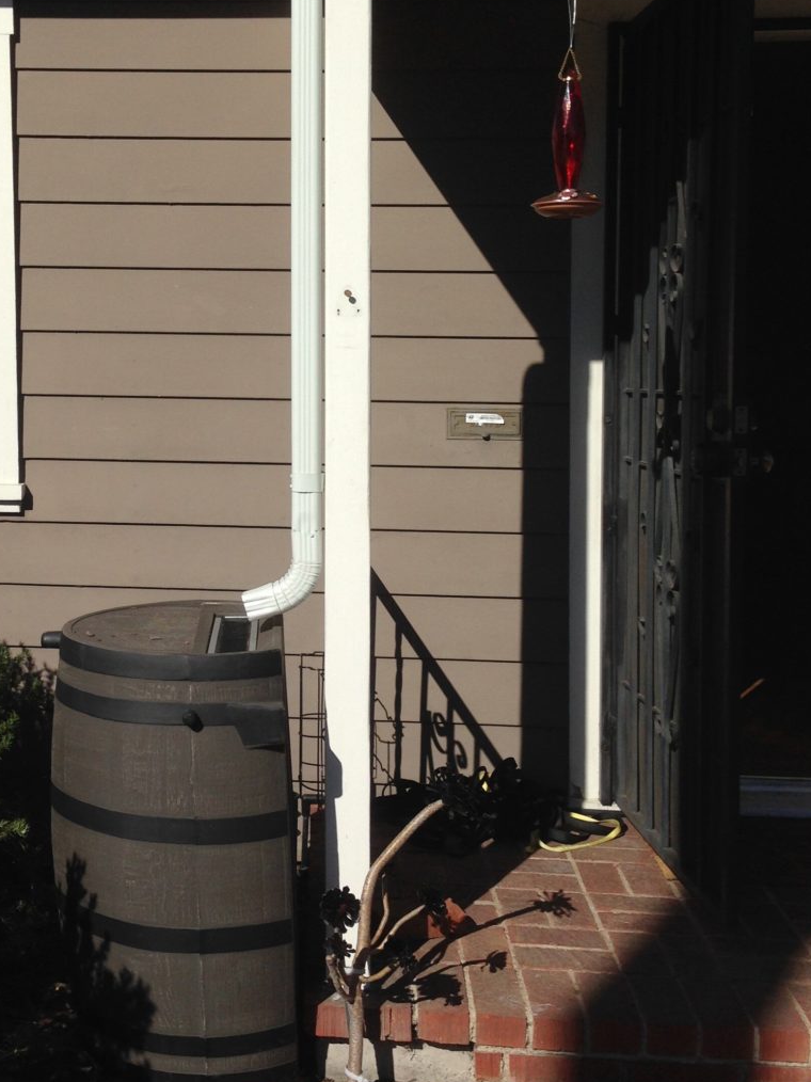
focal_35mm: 50
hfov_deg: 28.7
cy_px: 479
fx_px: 1563
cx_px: 208
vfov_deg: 38.1
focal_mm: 4.12
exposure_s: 1/3390
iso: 50
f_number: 2.4
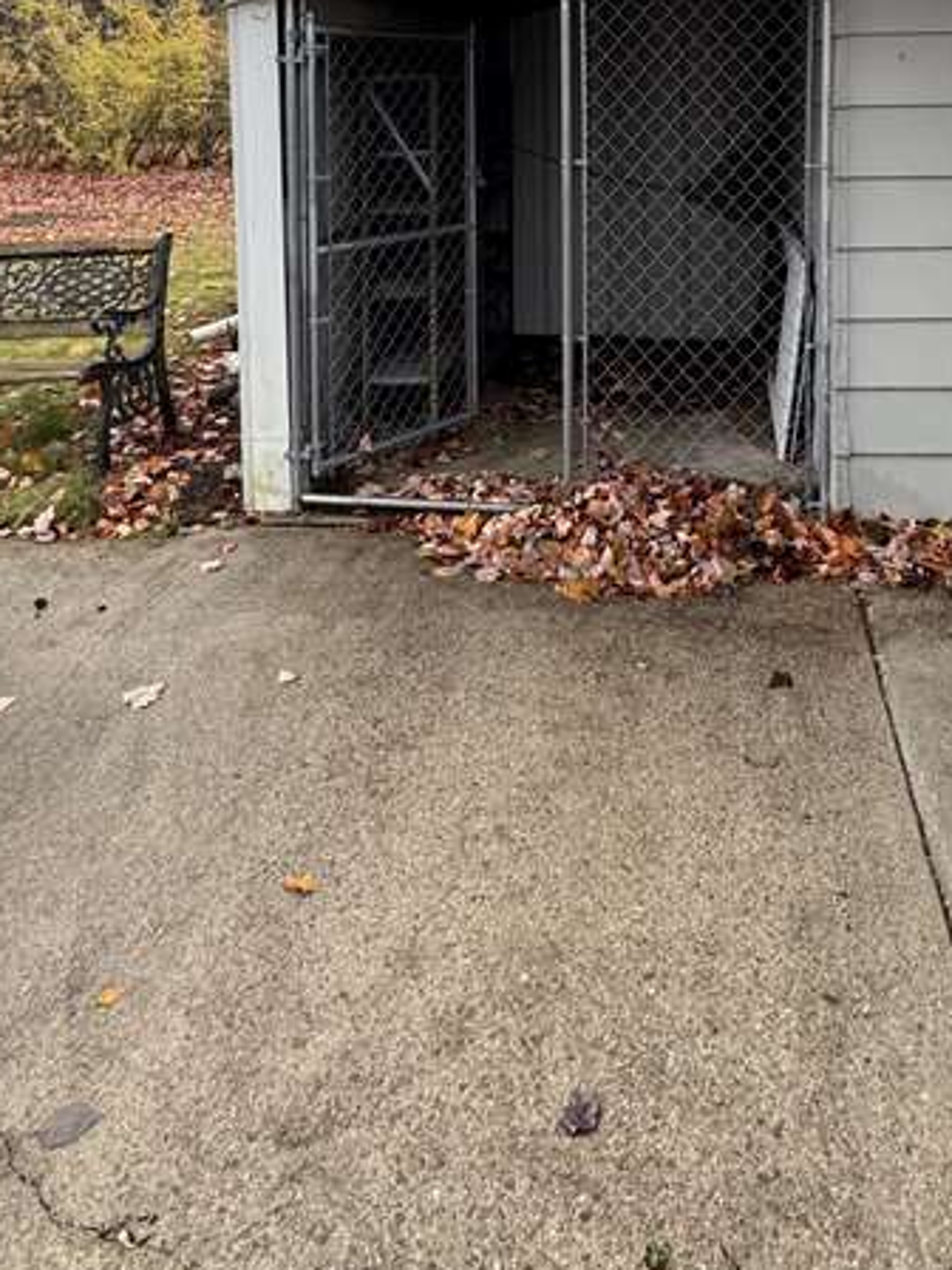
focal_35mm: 30
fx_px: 1100
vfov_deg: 52.8
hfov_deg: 46.2
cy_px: 130
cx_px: 623
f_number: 2.2
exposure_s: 1/99
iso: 200
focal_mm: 2.22
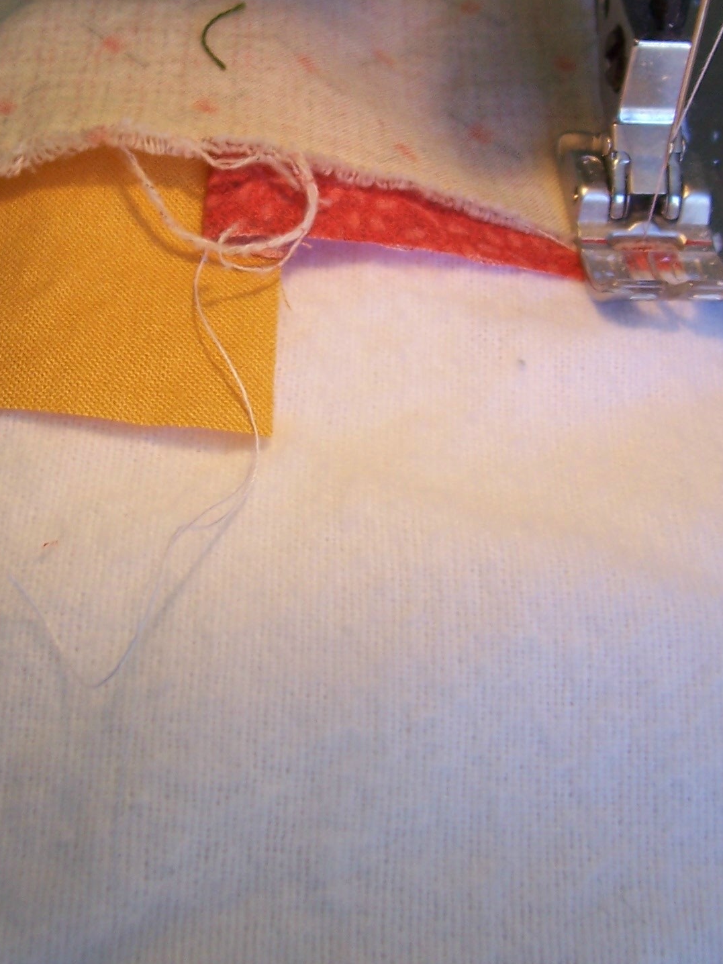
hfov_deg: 24.0
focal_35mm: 61
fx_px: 1699
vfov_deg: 31.3
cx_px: 311
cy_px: 273
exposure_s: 1/90
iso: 80
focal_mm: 5.6
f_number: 2.7
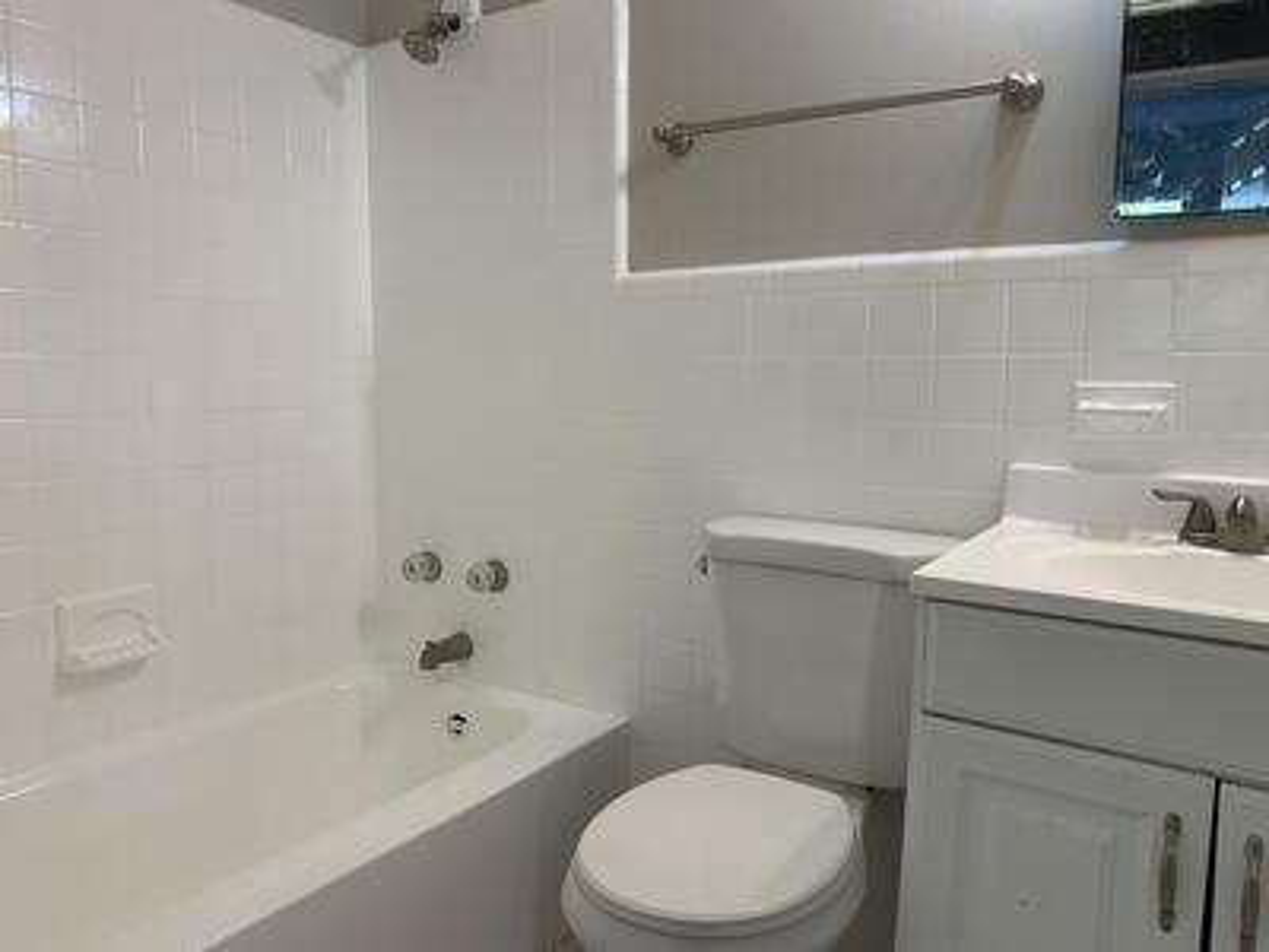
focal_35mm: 26
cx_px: 634
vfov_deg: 53.1
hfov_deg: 67.3
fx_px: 953
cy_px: 476
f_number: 1.8
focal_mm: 4.25
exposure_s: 1/120
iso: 64
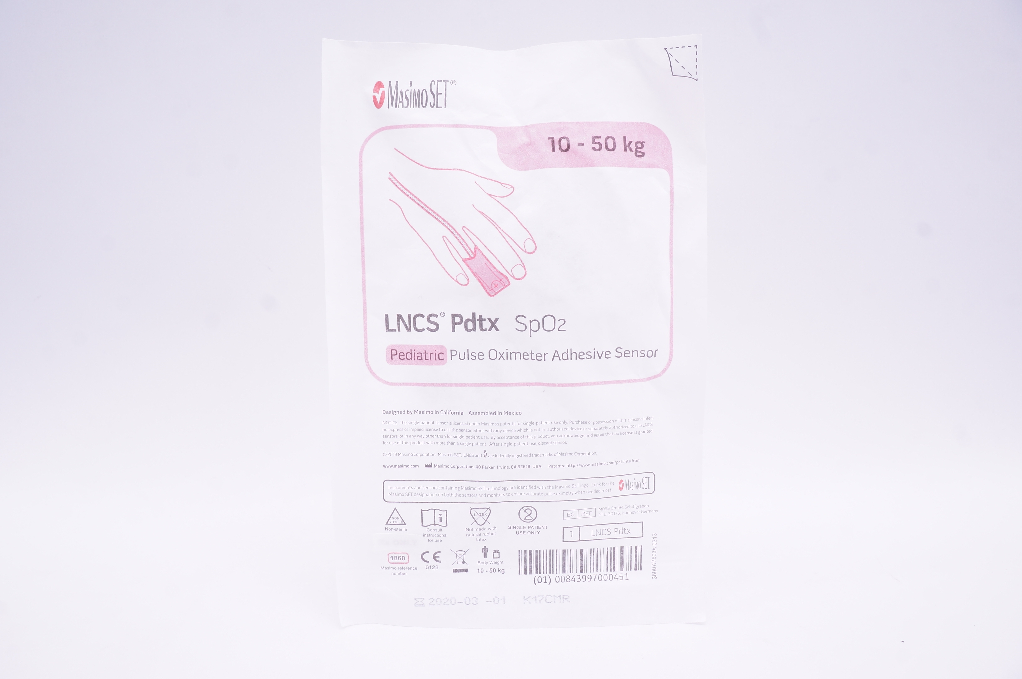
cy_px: 340
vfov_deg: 47.8
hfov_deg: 67.4
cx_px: 511
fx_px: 766
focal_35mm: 27
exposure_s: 1/20
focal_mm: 18
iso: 400
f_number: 10
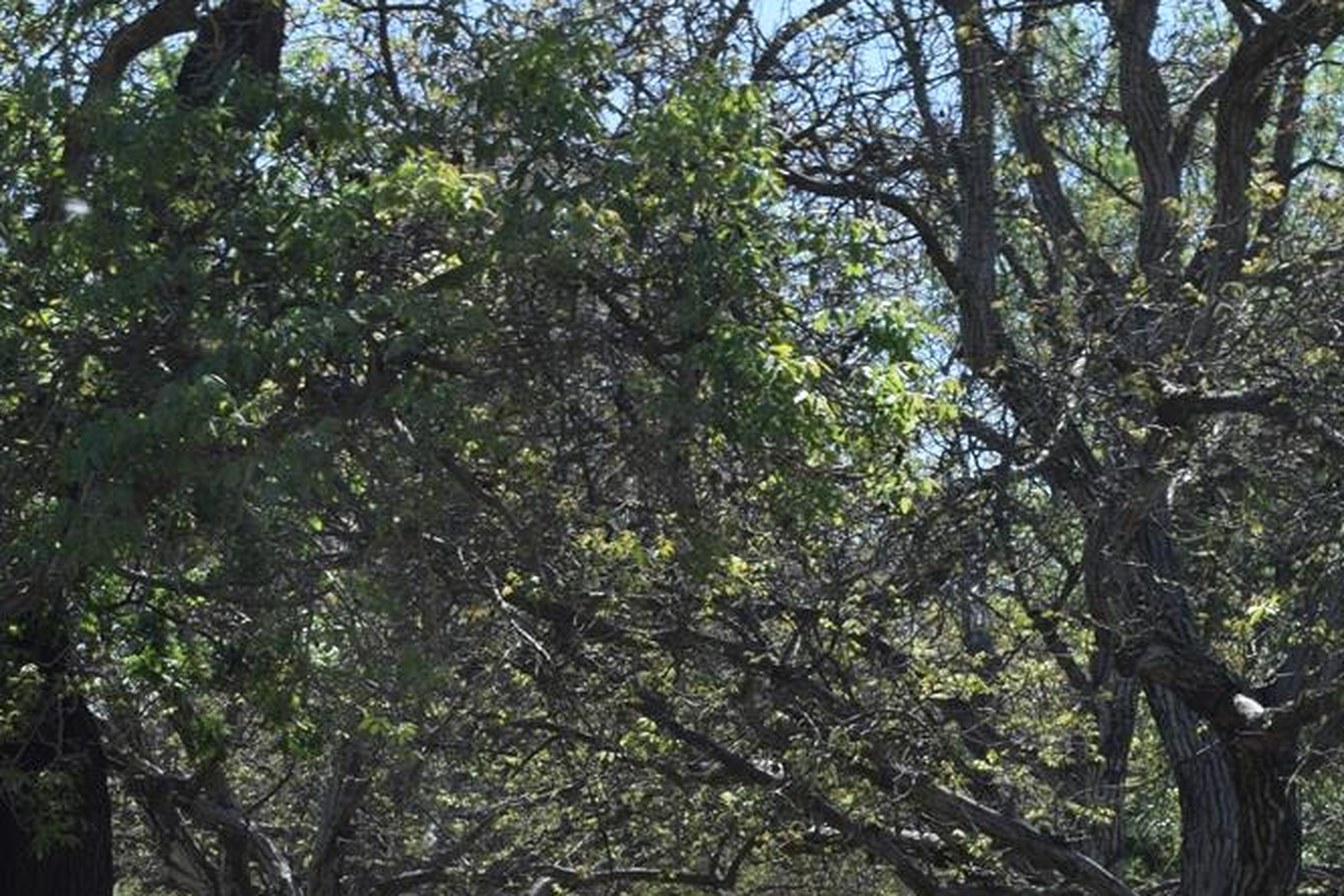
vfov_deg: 11.8
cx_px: 530
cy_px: 799
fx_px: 4292
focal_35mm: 115
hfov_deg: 17.8
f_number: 8
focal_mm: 34
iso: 220
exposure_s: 1/250
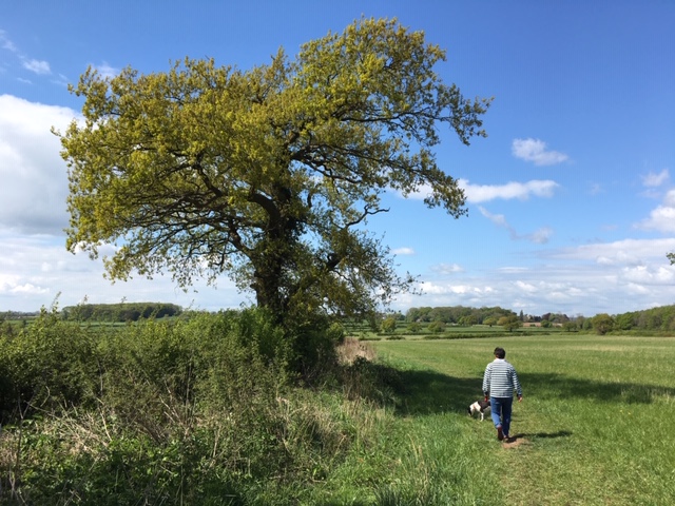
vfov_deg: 48.2
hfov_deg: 61.7
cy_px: 253
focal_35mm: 29
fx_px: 565
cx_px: 338
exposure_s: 1/1425
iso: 25
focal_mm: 4.15
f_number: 2.2
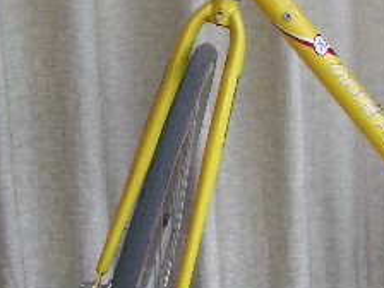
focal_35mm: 100
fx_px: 1109
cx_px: 285
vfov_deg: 14.8
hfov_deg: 19.5
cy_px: 106
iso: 100
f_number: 2.6
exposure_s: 1/80
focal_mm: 5.8
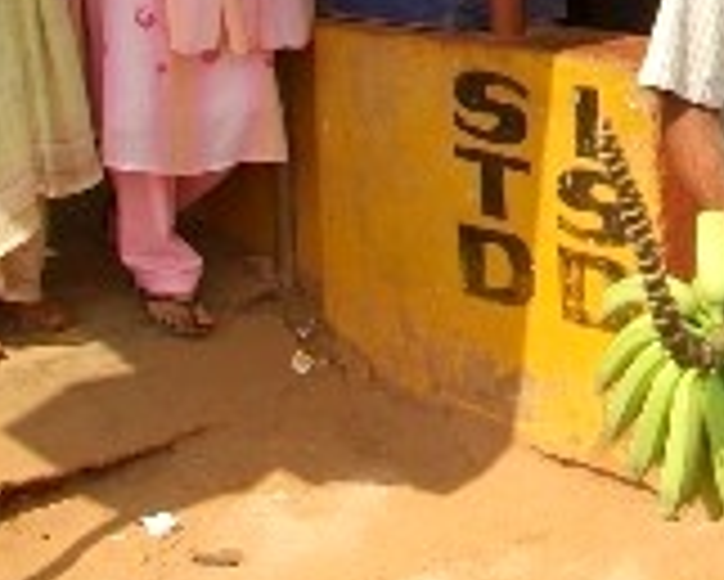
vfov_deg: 11.9
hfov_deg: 13.1
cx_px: 1466
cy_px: -164
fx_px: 2702
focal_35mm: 126
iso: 160
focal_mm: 18
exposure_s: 1/250
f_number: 8
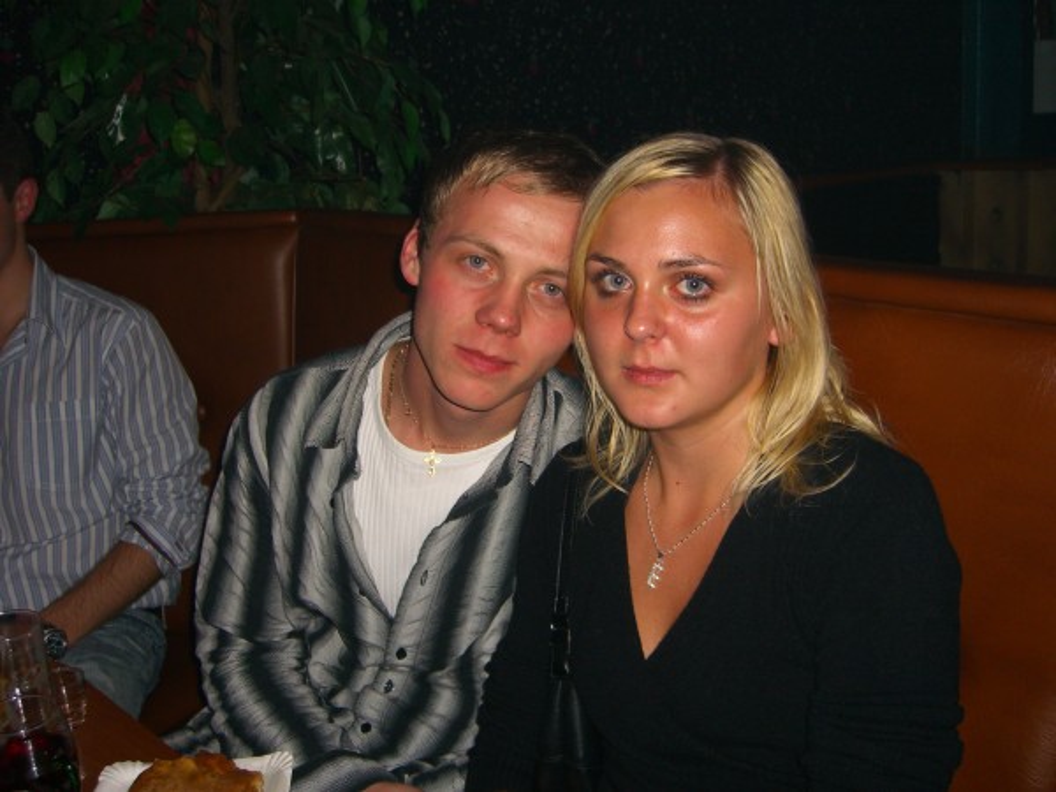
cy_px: 396
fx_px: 1159
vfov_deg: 37.7
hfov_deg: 49.0
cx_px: 528
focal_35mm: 38
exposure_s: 1/60
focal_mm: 7.9
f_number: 2.8
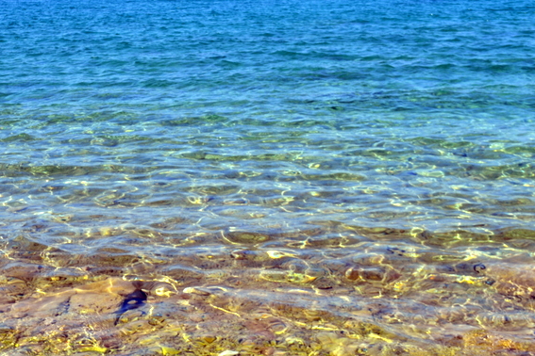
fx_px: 1070
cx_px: 172
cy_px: 160
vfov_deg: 18.9
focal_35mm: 72
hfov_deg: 27.9
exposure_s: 1/400
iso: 100
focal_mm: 34
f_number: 7.1
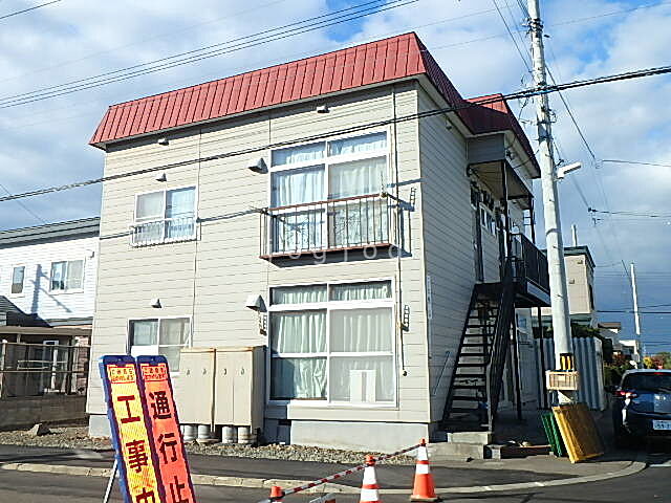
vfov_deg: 41.8
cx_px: 336
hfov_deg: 54.0
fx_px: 659
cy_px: 252
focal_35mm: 34
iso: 125
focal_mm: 6
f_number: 4.9
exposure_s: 1/500
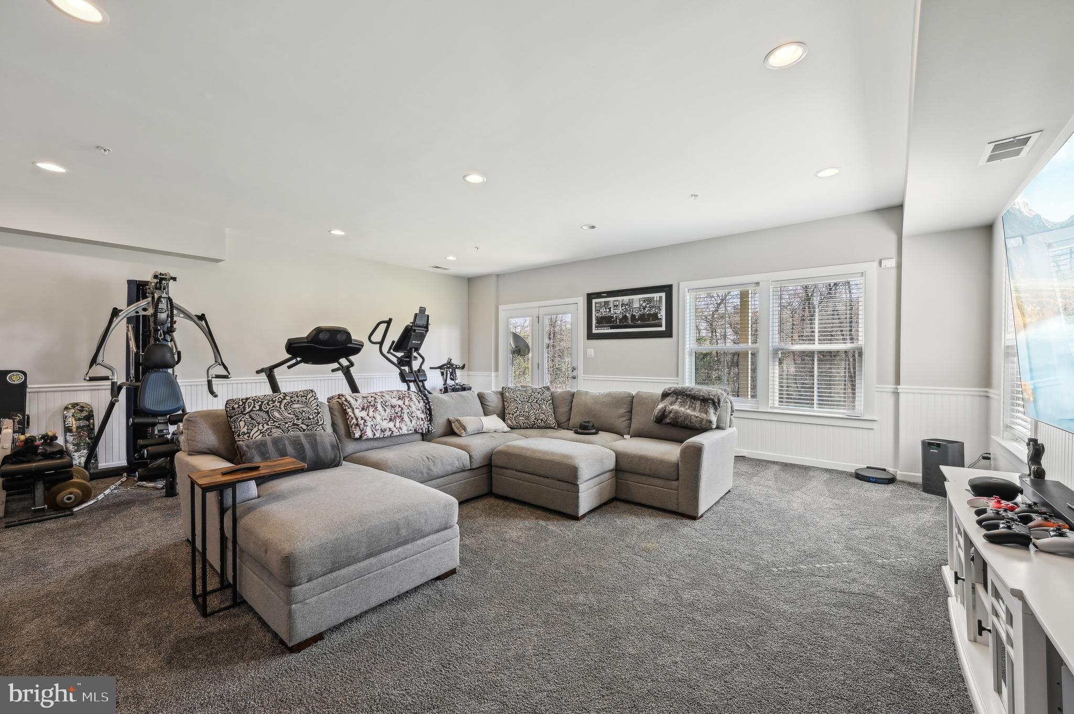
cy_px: 357
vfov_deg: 81.1
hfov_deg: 104.3
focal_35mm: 14
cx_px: 537
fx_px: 417
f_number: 8
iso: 180
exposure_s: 1/15
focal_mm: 14
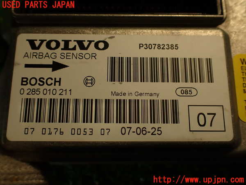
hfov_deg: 56.8
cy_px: 92
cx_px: 123
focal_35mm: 32
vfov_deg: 44.2
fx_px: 227
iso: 160
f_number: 2.4
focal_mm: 5.79
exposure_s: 1/60
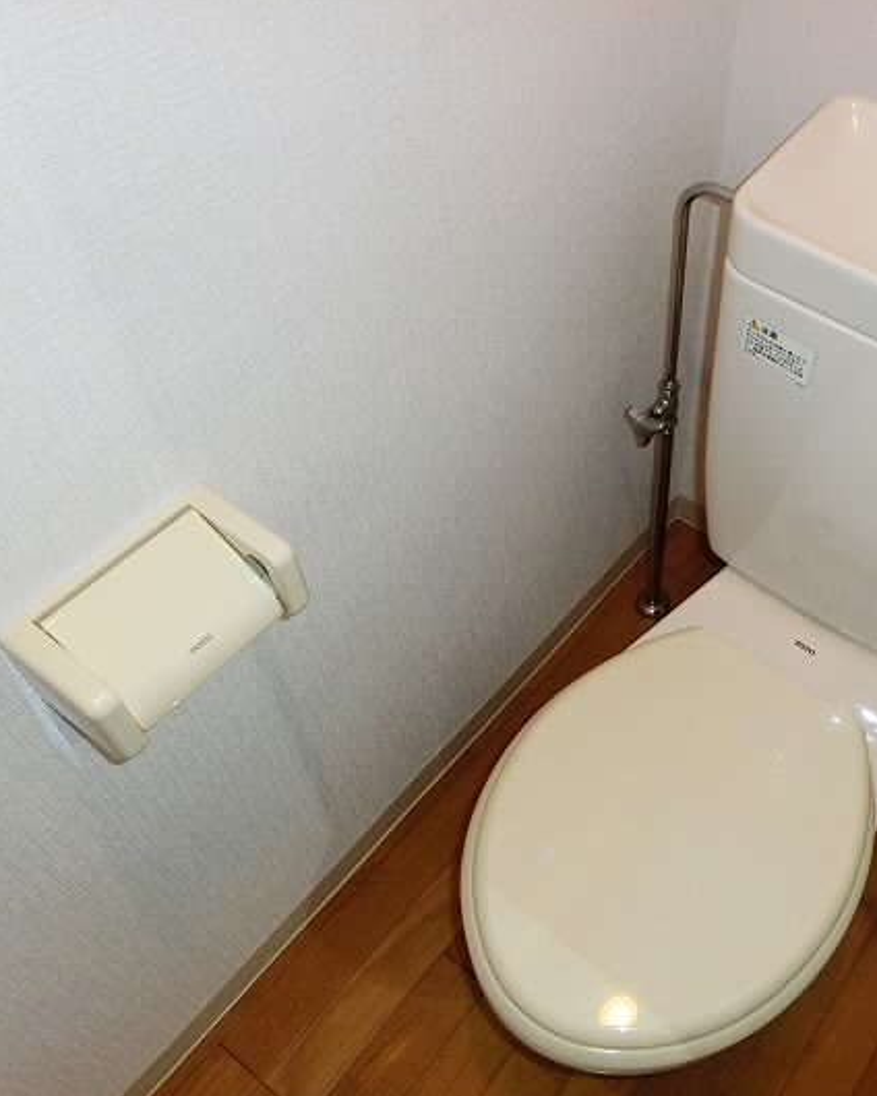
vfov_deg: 55.7
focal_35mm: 32
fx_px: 1038
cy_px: 549
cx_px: 642
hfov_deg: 44.5
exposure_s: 1/60
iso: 400
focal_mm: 4.24
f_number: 3
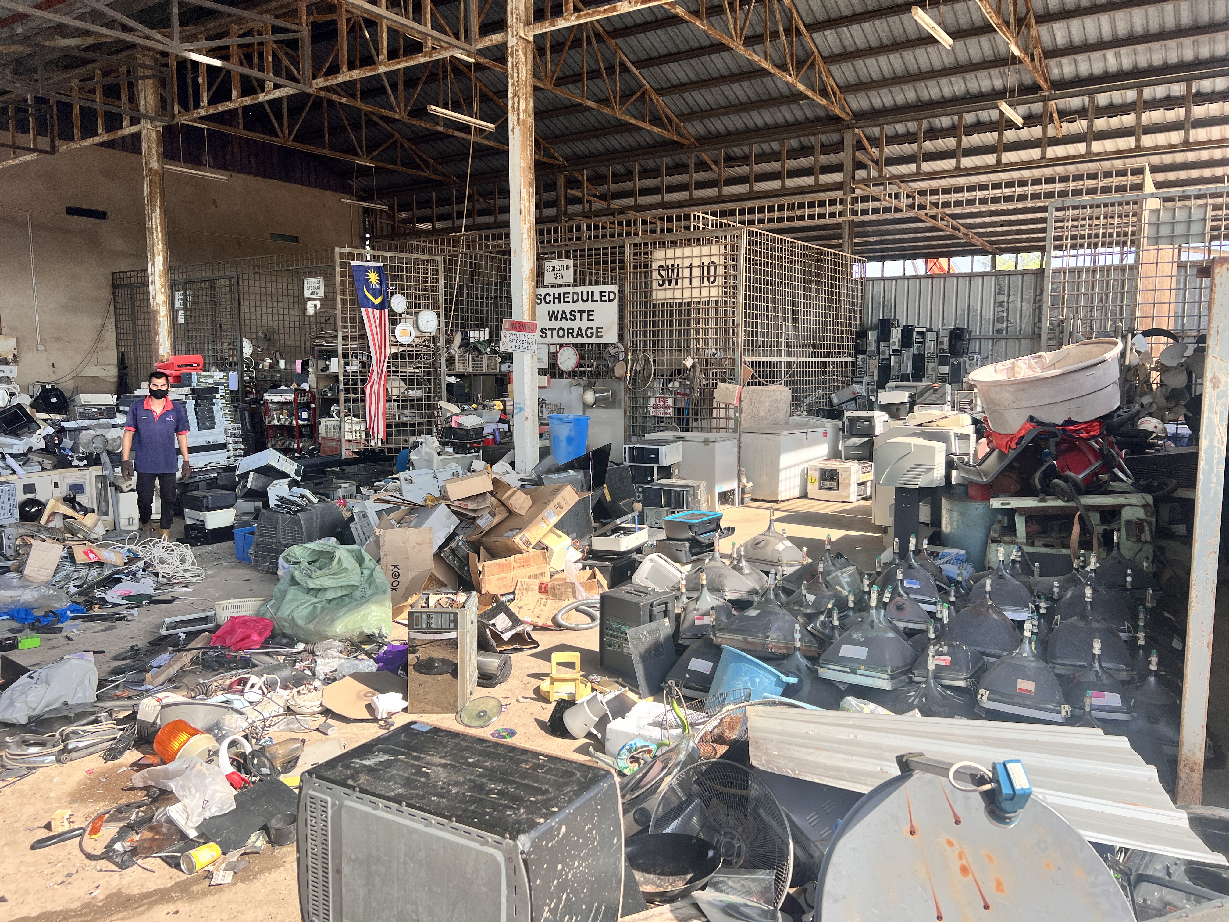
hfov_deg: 67.3
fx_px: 923
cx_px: 614
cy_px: 461
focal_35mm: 26
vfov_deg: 53.1
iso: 50
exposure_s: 1/965
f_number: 1.5
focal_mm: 5.7
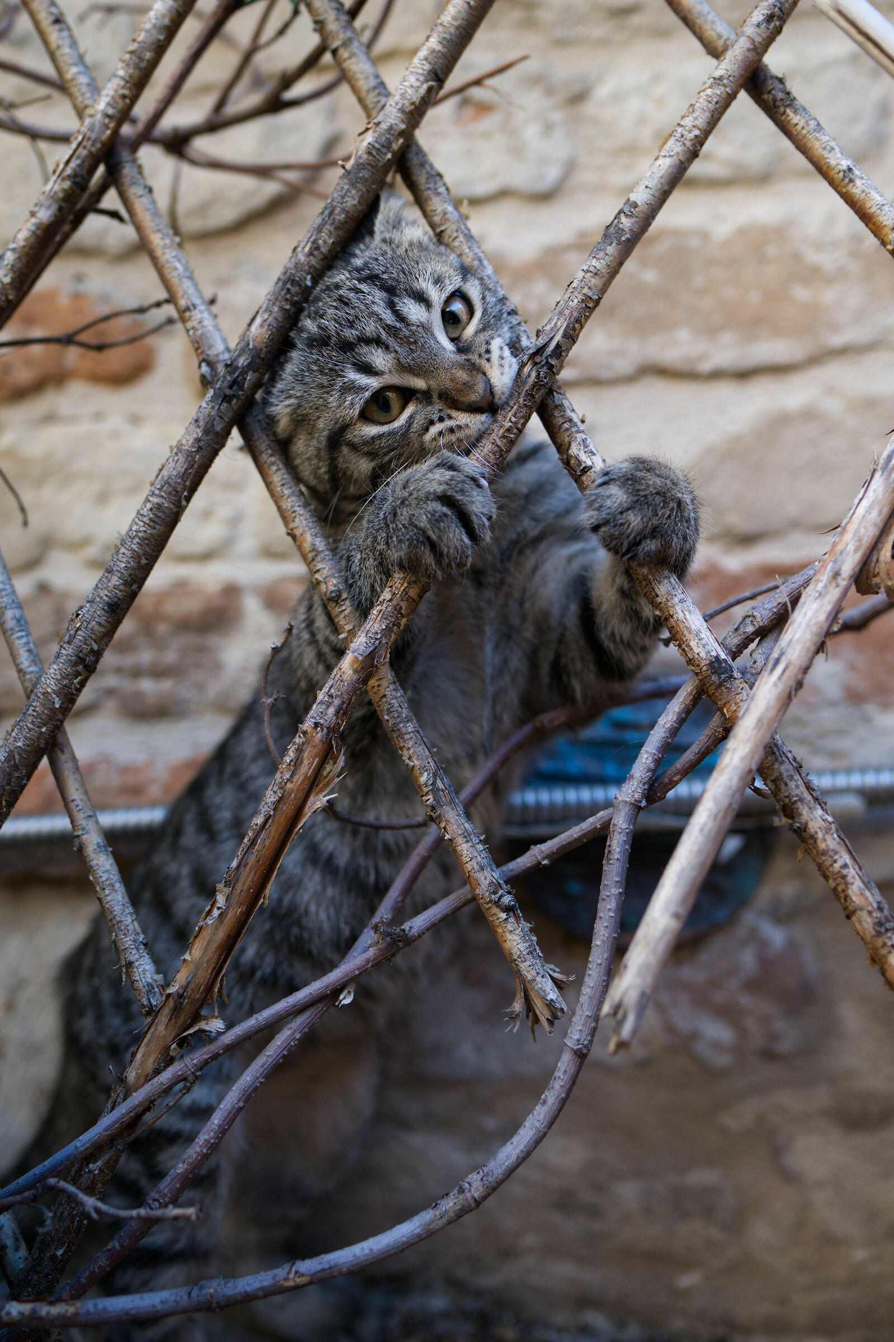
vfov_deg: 54.4
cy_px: 671
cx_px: 447
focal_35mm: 35
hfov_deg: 37.8
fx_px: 1304
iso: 640
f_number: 2.5
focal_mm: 35
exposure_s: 1/400
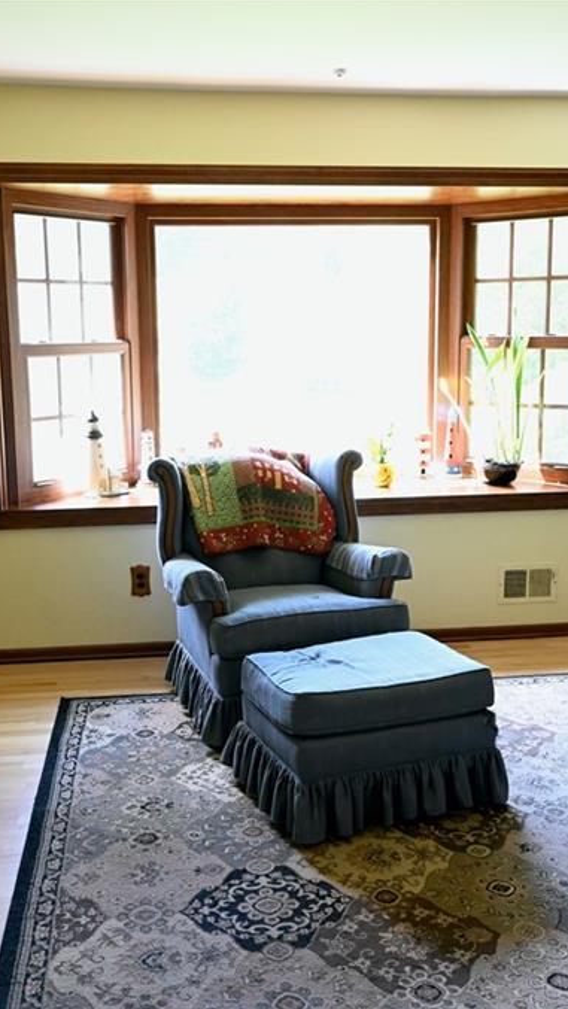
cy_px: 504
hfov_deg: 31.2
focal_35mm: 38
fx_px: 1017
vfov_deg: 52.8
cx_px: 271
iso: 4000
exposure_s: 1/125
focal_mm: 24
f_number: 5.6
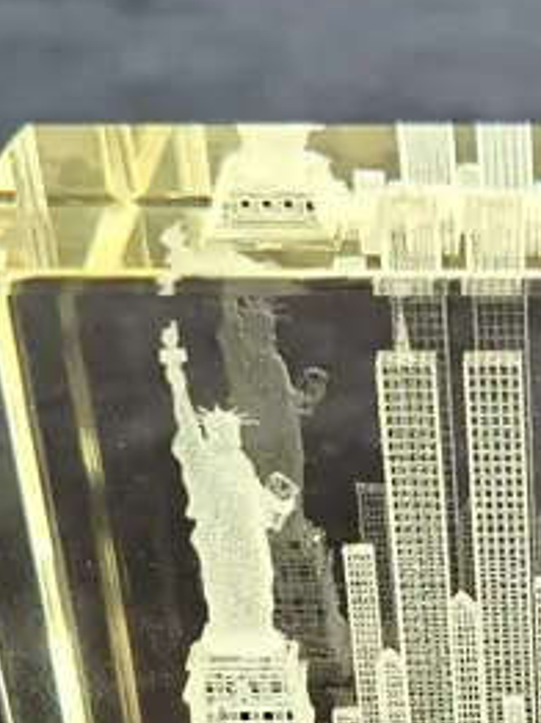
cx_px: 635
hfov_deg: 15.8
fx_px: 1878
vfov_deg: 20.5
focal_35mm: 90
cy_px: 847
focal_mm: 5.54
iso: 250
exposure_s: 1/50
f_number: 1.8
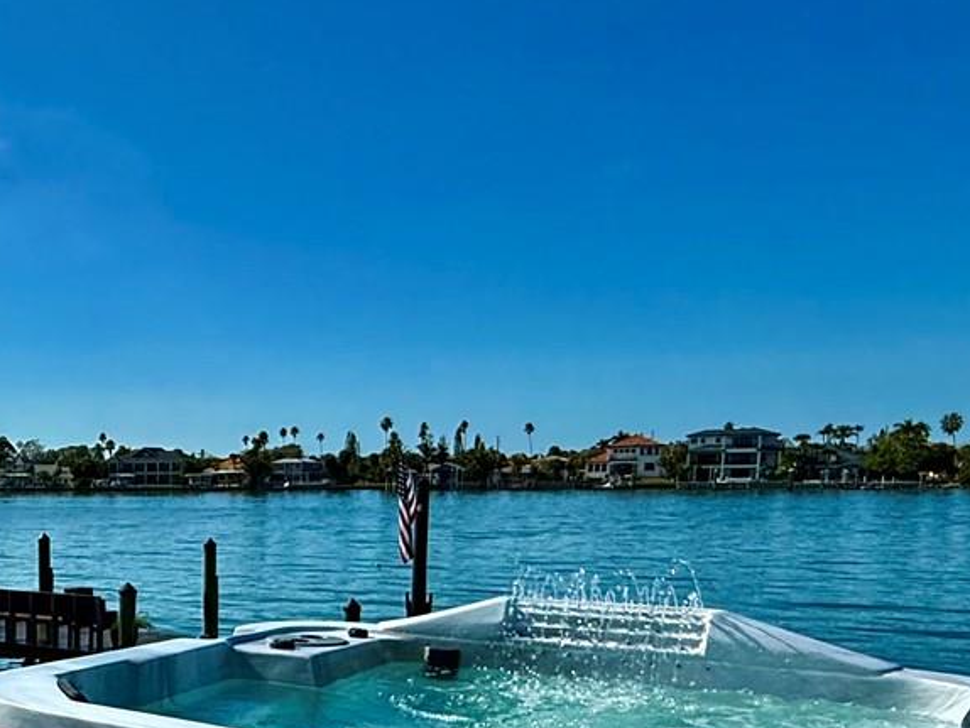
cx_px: 66
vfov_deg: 35.2
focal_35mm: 39
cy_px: 625
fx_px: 1093
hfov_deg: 43.0
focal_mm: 2.22
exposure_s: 1/2717
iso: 50
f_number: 2.2
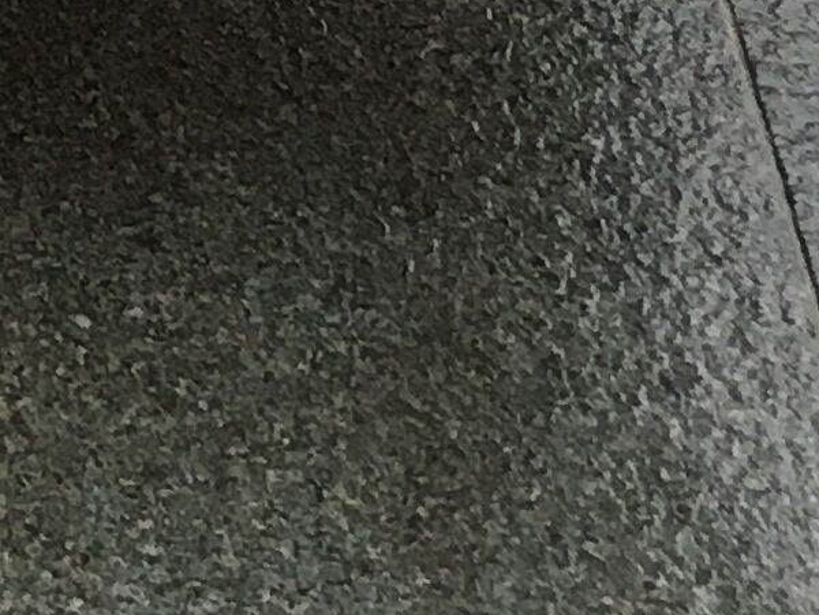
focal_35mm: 195
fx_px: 4614
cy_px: -1196
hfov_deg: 9.3
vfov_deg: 6.9
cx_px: -961
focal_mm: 4.15
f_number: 2.2
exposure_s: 1/33
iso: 40
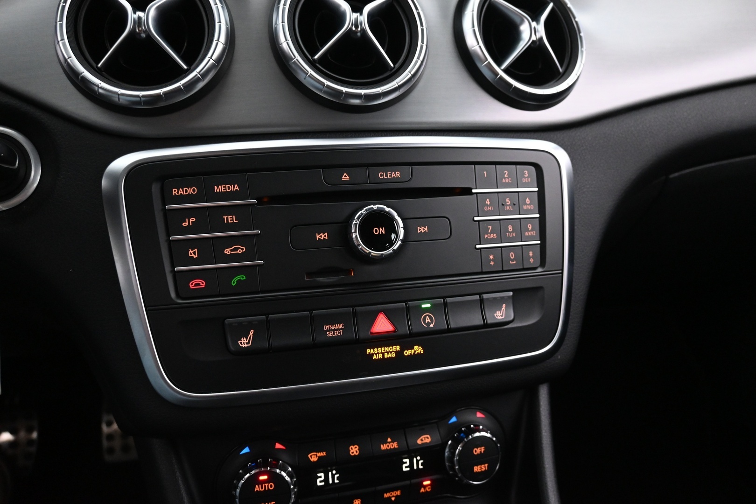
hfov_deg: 63.2
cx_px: 378
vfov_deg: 44.6
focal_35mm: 29
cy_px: 252
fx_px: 614
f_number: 3.8
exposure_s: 1/30
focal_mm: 19.5
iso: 3200
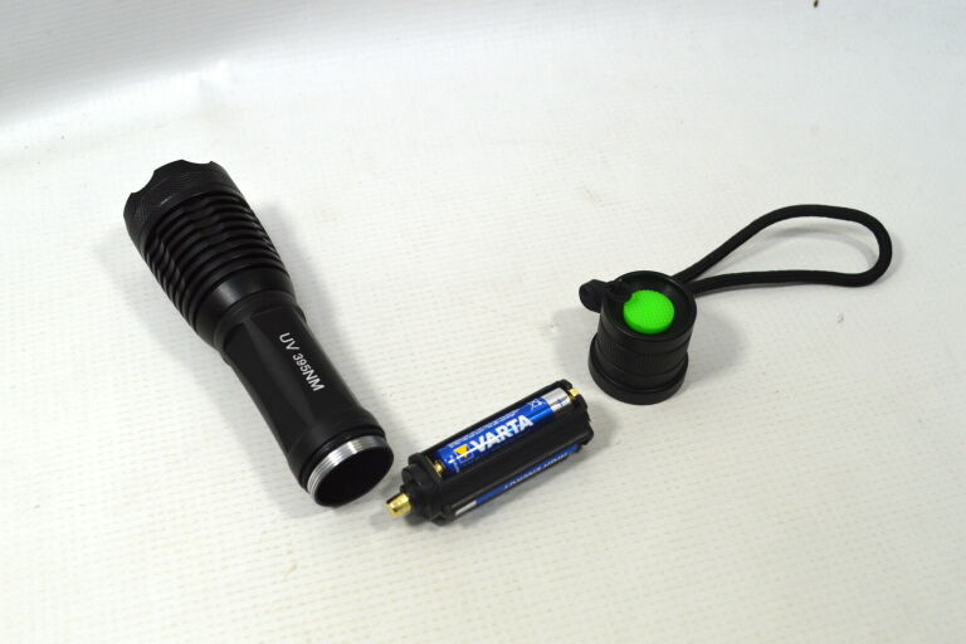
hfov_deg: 46.4
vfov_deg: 31.9
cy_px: 322
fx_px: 1127
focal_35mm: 42
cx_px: 483
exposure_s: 1/125
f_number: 5.6
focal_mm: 28
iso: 320
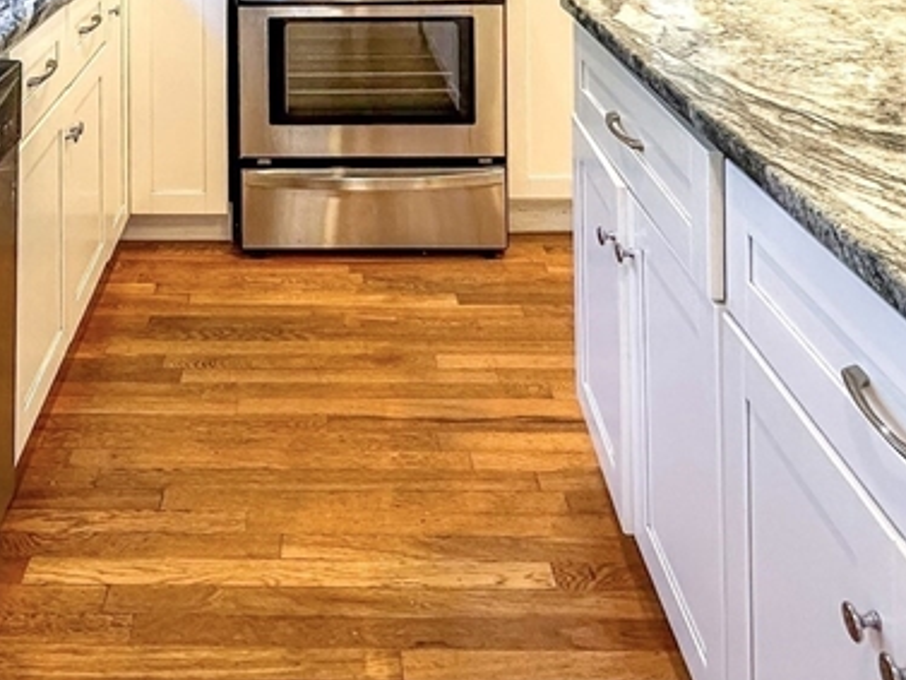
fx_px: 995
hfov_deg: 48.0
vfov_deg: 31.3
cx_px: 291
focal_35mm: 38
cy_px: -149
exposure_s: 1/60
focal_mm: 2.22
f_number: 2.2
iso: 160
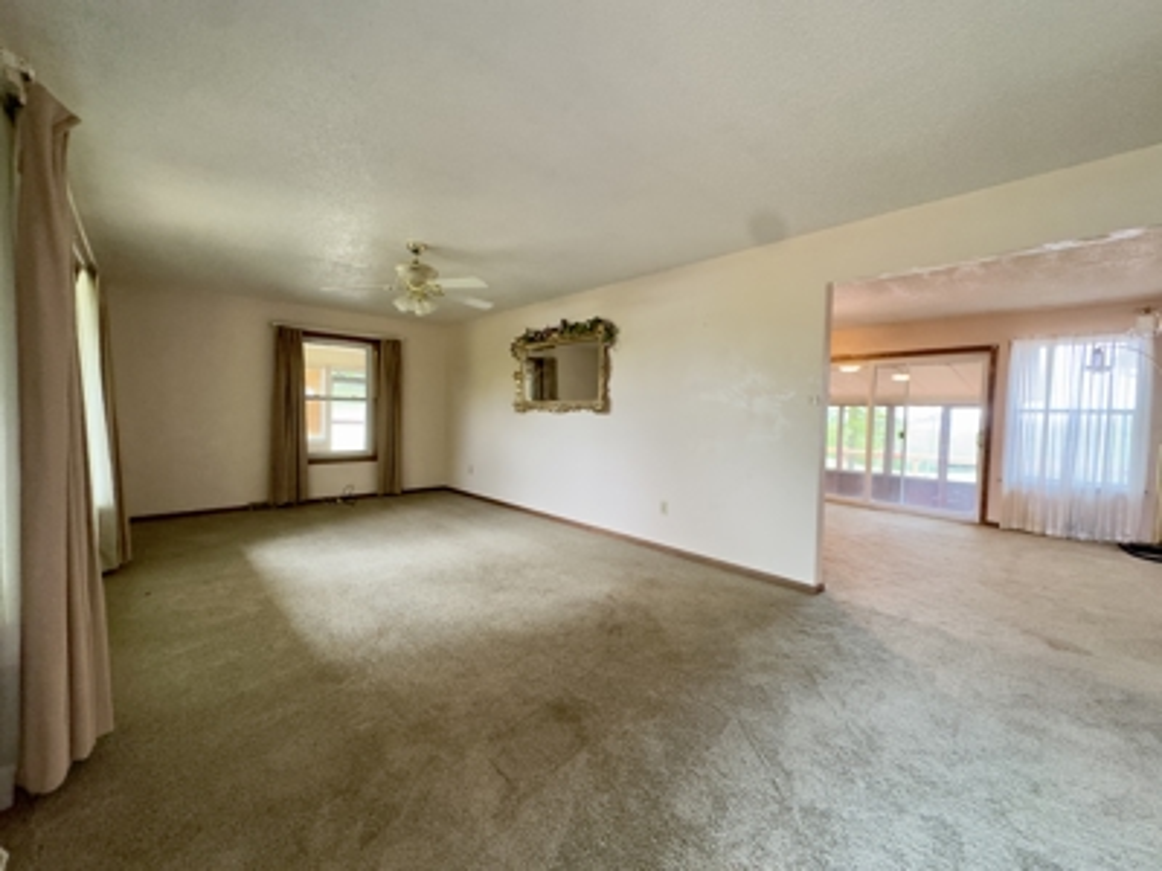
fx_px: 470
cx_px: 581
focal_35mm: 14
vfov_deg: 85.7
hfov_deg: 102.1
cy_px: 436
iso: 640
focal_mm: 2.22
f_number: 2.2
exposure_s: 1/60
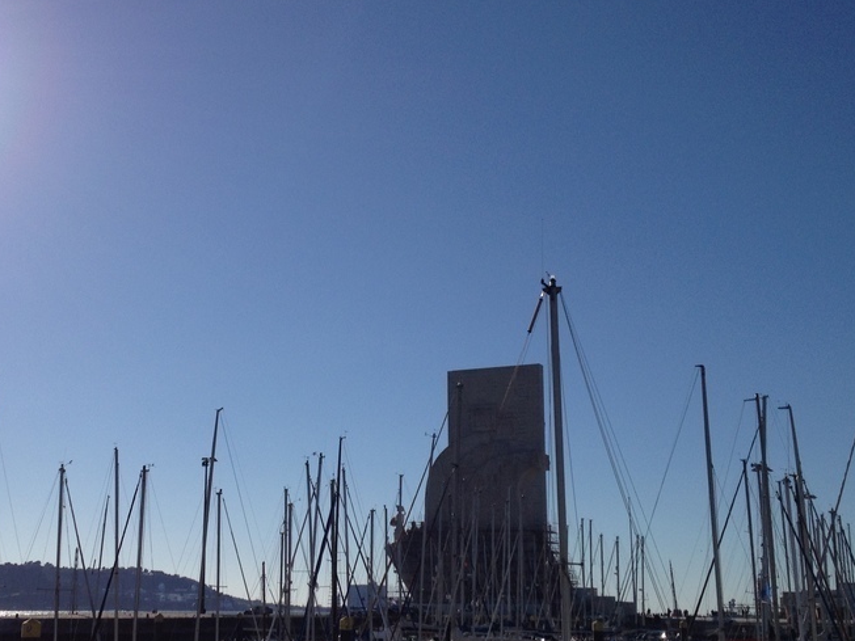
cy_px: 363
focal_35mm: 55
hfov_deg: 34.7
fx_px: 1358
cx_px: 300
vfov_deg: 26.5
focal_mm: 4.28
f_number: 2.4
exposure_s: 1/5525
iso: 50
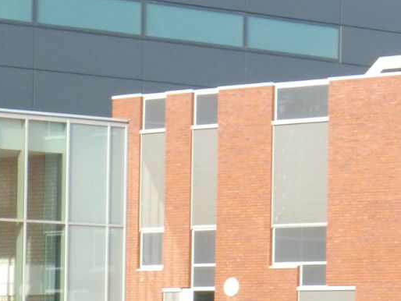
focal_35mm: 252
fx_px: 2921
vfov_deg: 5.8
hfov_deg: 7.9
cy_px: 442
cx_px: 270
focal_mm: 14.5
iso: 400
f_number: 5.3
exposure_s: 1/400
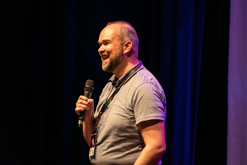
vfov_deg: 4.6
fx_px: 2060
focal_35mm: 300
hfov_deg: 6.9
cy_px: 82
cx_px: 124
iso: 3200
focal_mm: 300
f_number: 5.6
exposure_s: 1/125
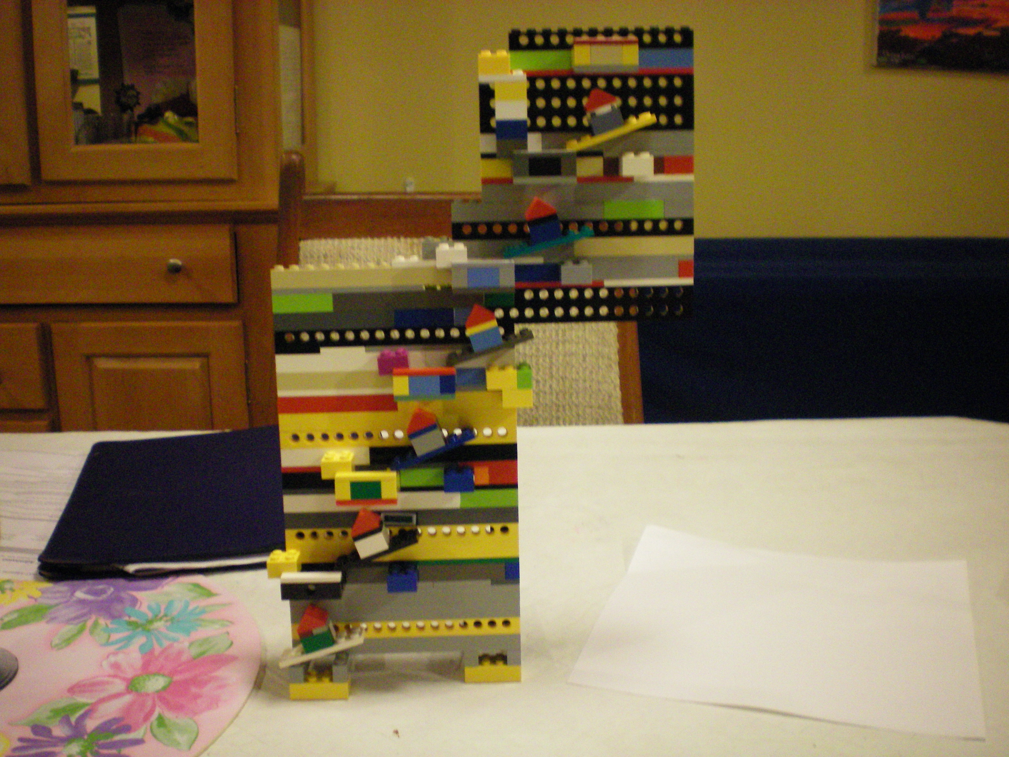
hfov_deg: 49.0
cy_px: 378
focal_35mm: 38
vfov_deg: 37.7
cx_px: 504
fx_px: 1108
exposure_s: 1/25
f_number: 3.1
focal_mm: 6.3
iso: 400
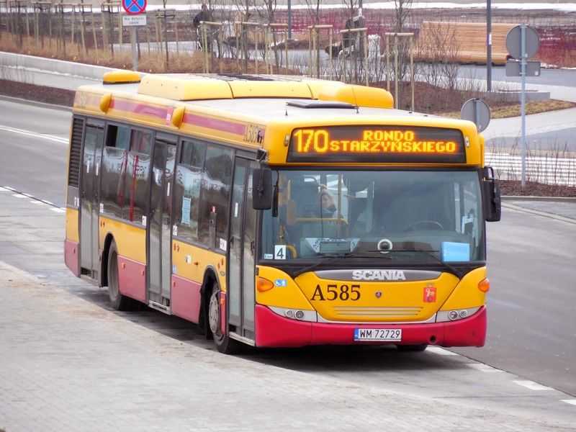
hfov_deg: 6.5
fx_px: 5092
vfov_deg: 4.9
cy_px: 216
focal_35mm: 306
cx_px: 288
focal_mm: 55.1
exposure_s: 1/40
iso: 400
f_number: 5.5
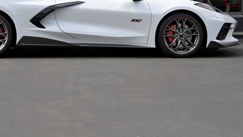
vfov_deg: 10.0
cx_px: 89
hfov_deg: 17.7
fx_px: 780
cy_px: 19
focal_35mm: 121
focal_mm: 75
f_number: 7.1
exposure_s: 1/400
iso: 160
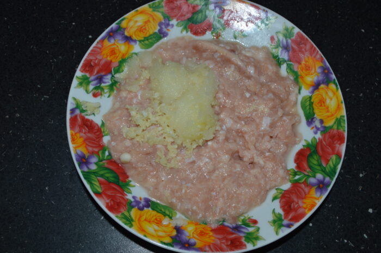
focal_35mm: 39
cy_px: 126
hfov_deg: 49.6
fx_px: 412
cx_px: 190
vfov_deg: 34.1
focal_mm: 26
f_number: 8
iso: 100
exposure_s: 1/60
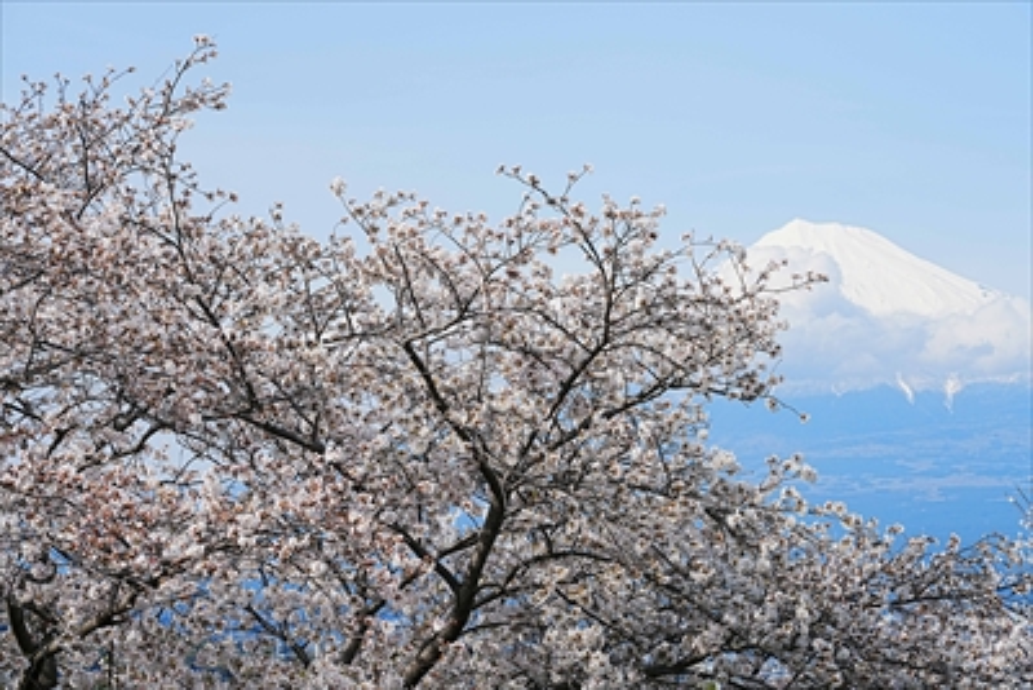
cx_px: 516
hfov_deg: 19.4
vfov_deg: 13.1
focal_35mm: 105
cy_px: 345
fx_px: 3014
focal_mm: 105
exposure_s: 1/400
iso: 100
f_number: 7.1
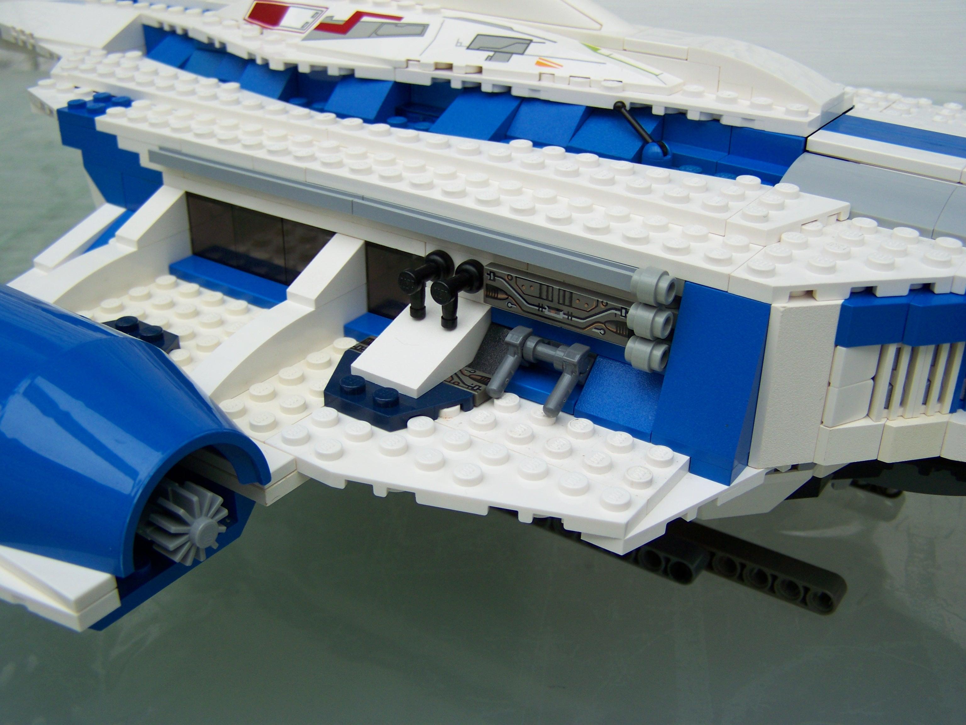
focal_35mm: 38
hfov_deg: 49.0
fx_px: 1060
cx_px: 483
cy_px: 362
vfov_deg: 37.7
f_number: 2.8
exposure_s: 1/250
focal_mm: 6.3
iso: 64
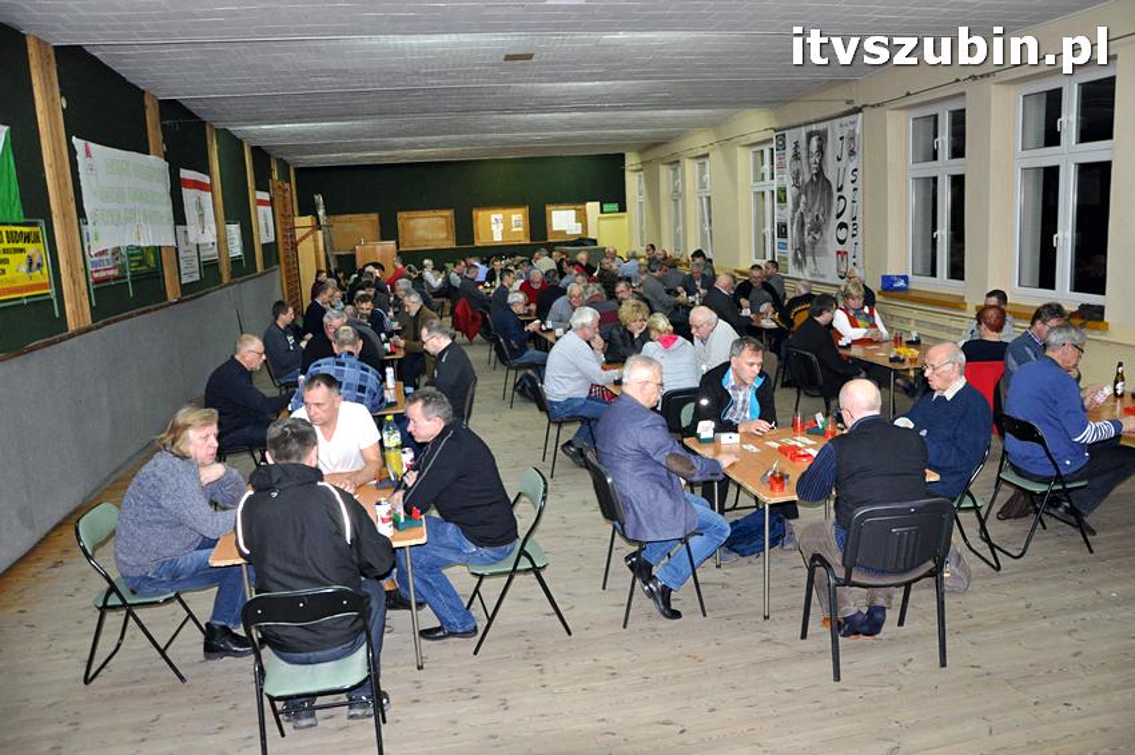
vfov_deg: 47.8
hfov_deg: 67.4
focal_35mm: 27
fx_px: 850
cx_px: 568
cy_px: 378
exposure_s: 1/60
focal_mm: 18
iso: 1250
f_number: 4.5
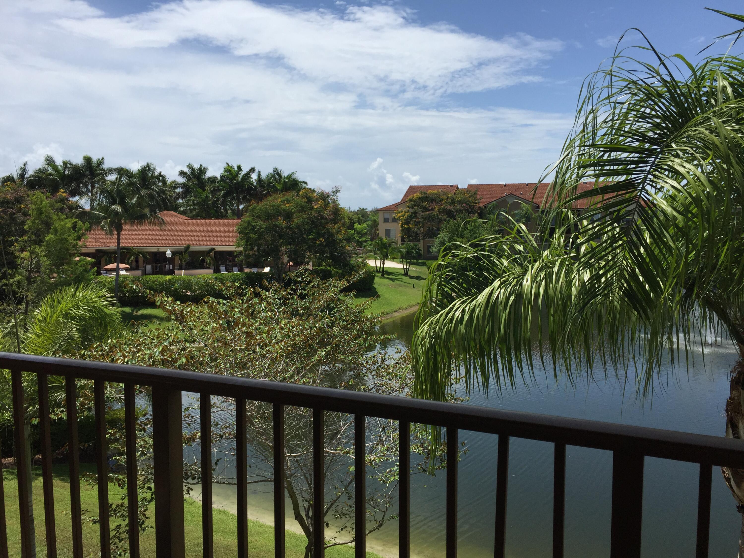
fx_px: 623
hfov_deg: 61.7
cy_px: 279
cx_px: 372
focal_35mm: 29
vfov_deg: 48.2
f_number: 2.2
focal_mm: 4.15
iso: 32
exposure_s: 1/3597
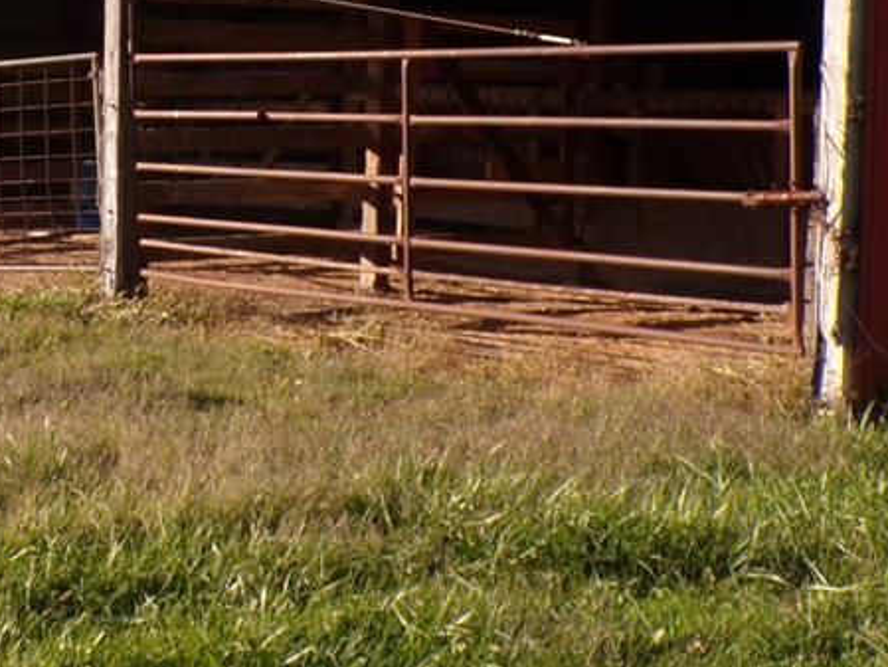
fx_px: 1873
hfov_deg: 26.1
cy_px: 146
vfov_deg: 20.0
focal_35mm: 73
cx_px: 162
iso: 100
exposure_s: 1/320
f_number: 4.8
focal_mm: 5.8
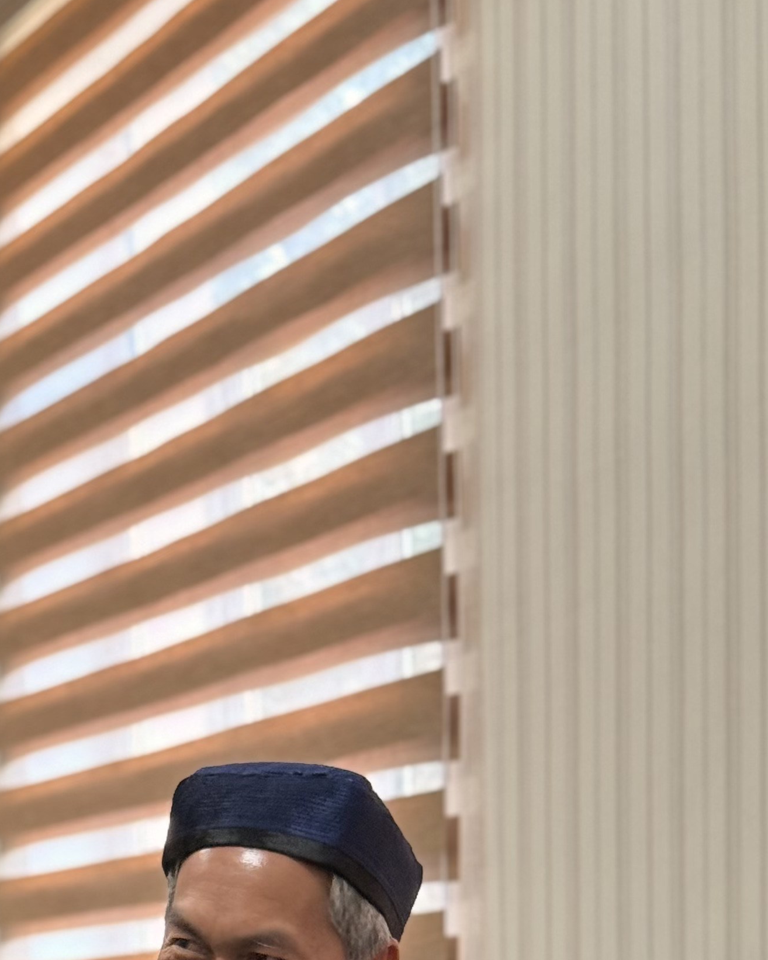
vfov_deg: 16.0
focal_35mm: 115
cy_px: 1166
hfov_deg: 13.2
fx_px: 3268
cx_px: -64
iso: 160
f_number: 1.78
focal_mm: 6.76
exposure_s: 1/60
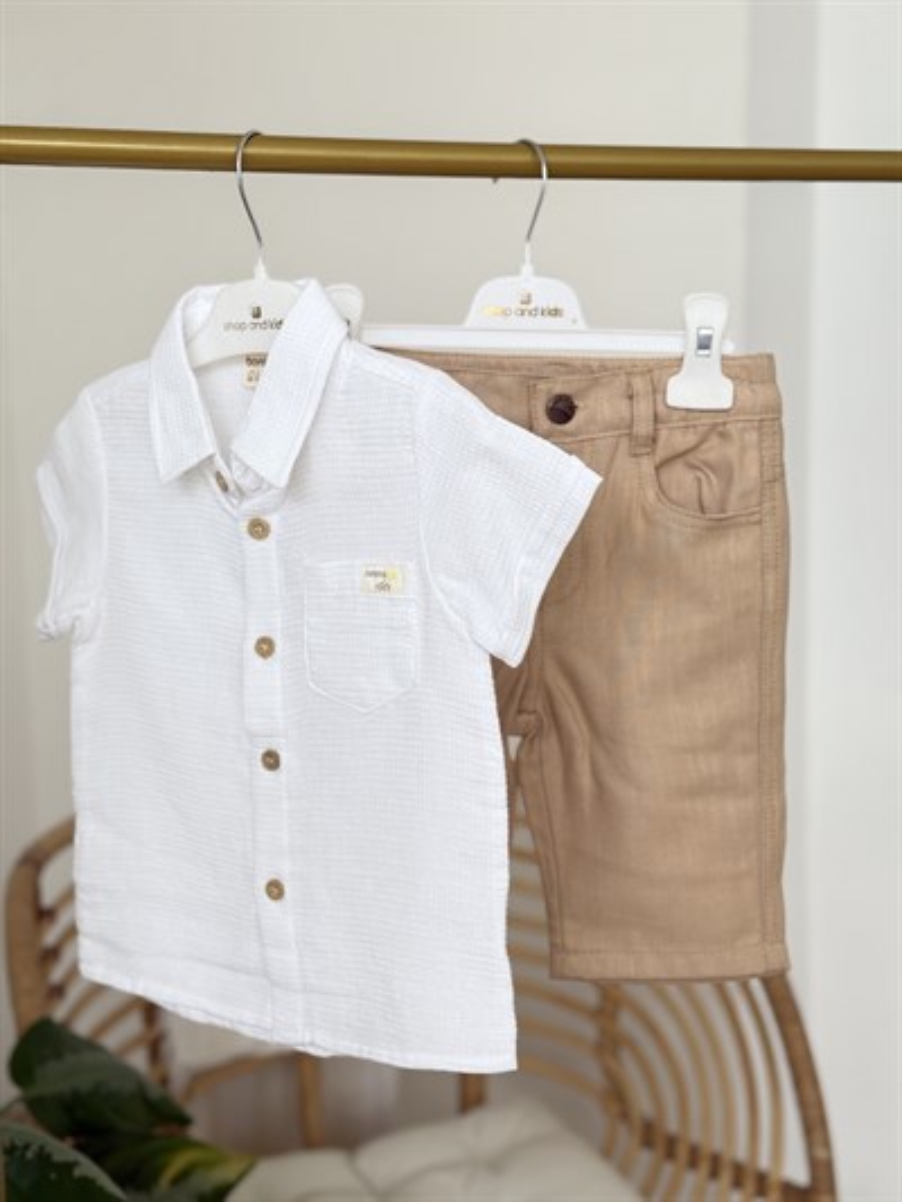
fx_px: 1667
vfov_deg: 39.6
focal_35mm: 48
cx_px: 451
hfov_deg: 30.3
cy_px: 601
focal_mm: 6.76
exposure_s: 1/122
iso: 50
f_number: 1.78
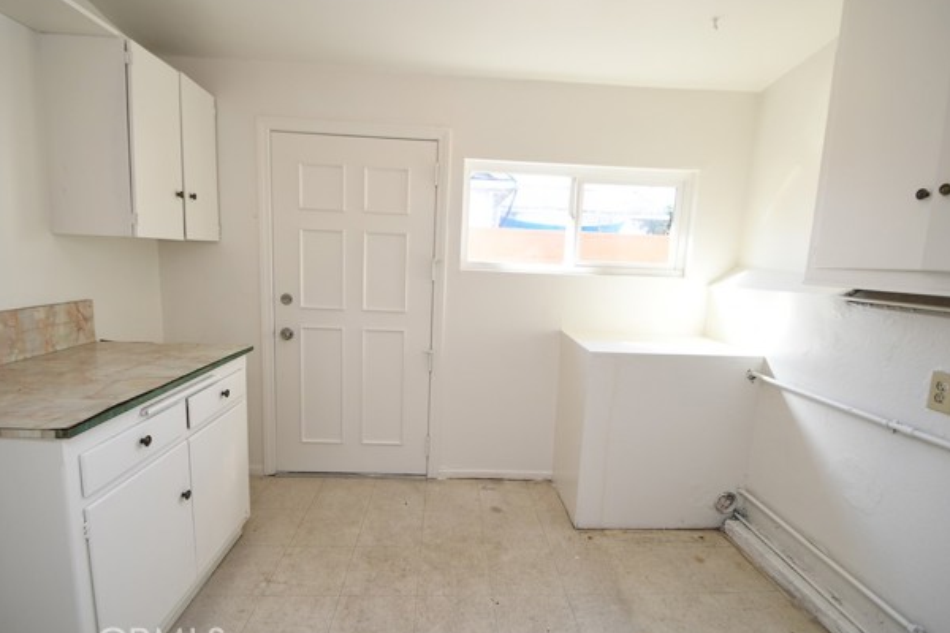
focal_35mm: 16
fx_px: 422
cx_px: 475
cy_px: 327
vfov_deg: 73.7
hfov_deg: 96.7
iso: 200
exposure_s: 1/60
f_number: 4.5
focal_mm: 10
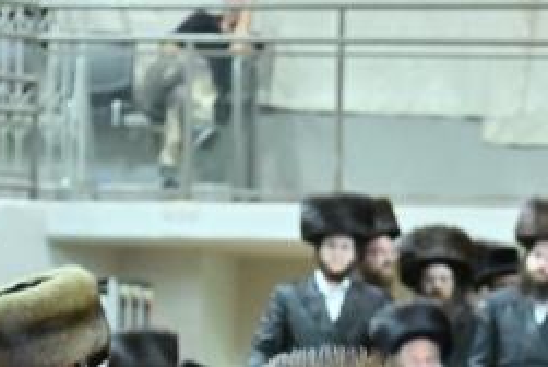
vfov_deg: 2.7
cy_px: 626
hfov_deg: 4.0
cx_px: 426
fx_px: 7757
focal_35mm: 509
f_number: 2.8
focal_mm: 125
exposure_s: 1/200
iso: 1600
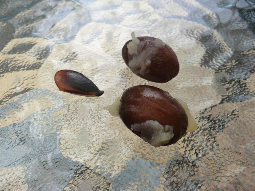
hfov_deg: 46.8
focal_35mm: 40
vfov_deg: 35.9
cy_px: 96
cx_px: 128
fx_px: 295
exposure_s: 1/250
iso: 80
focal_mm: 7.1
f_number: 3.8
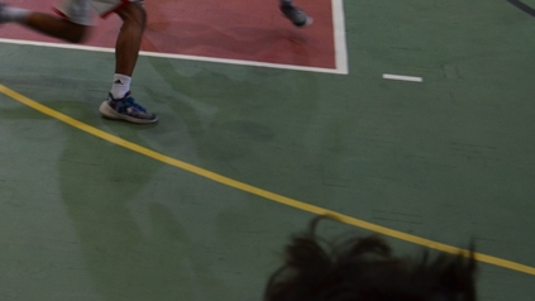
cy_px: -102
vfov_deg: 12.8
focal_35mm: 91
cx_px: -58
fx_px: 1291
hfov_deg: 22.1
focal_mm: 24
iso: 400
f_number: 4
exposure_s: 1/60
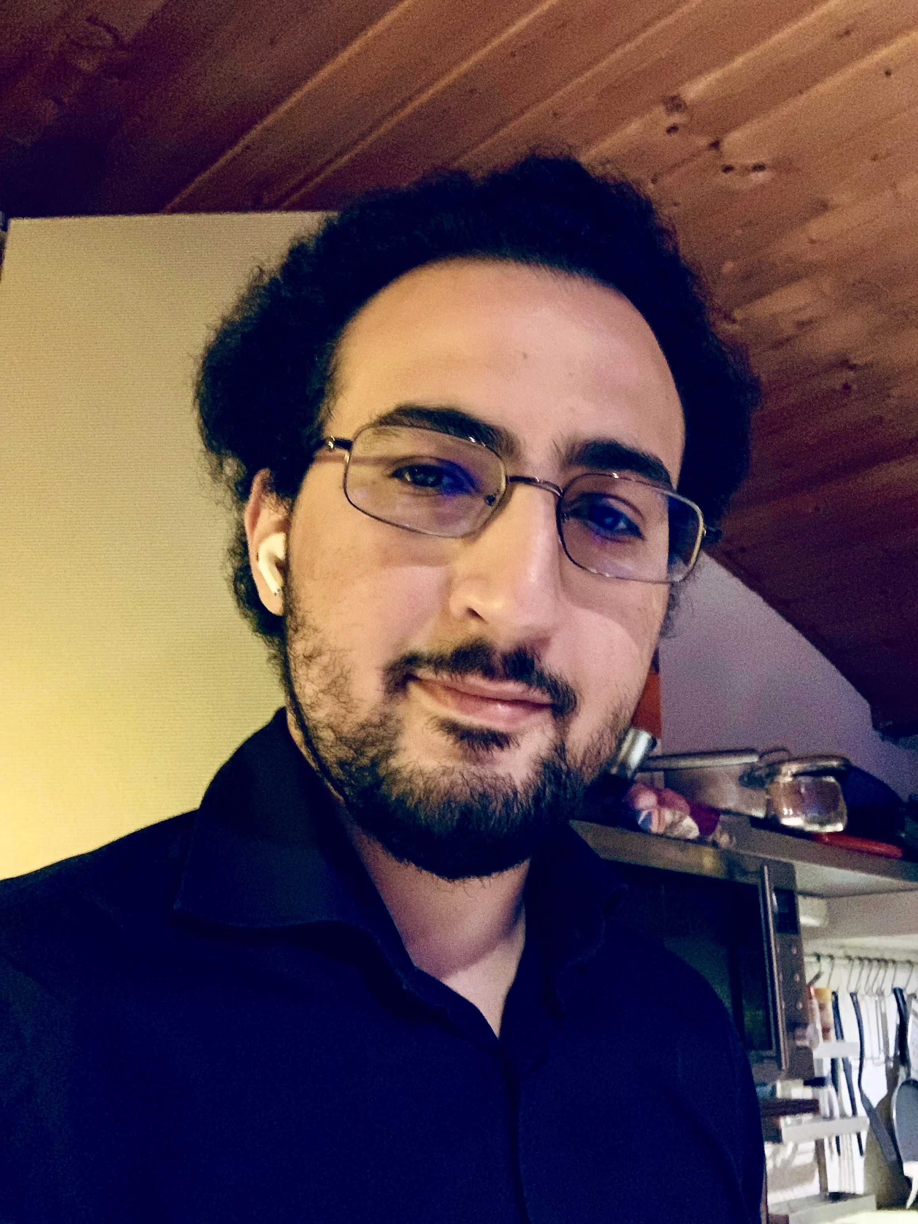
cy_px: 612
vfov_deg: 56.8
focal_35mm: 32
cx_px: 459
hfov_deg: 44.2
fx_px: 1131
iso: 640
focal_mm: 2.87
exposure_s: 1/14
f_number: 2.2
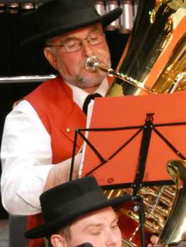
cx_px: 131
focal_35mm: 1703
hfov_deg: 0.9
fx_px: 12187
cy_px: 85
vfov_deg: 1.2
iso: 1600
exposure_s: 1/50
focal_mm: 211.8
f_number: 5.8
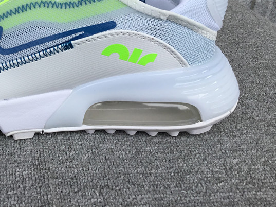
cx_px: 46
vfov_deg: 27.3
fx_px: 414
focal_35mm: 52
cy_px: 34
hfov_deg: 35.4
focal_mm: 3.3
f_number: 2.4
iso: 25
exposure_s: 1/708
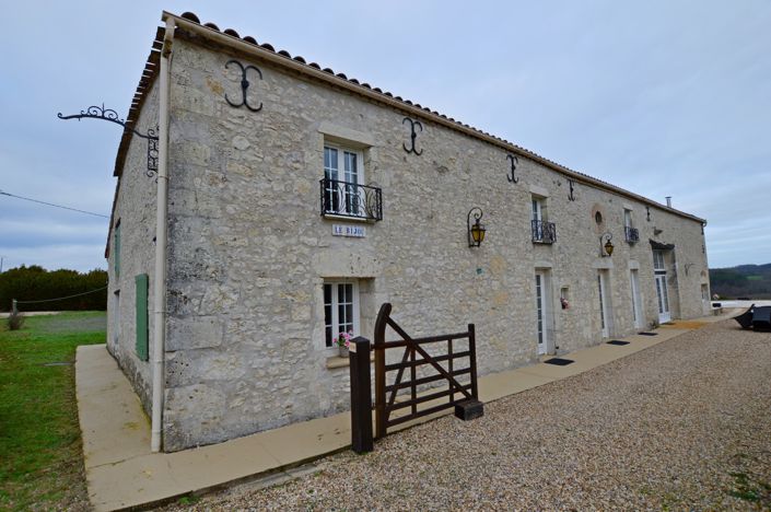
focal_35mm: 16
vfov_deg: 71.9
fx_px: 353
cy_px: 256
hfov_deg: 95.1
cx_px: 386
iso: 100
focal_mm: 11
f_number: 6.3
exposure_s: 1/160
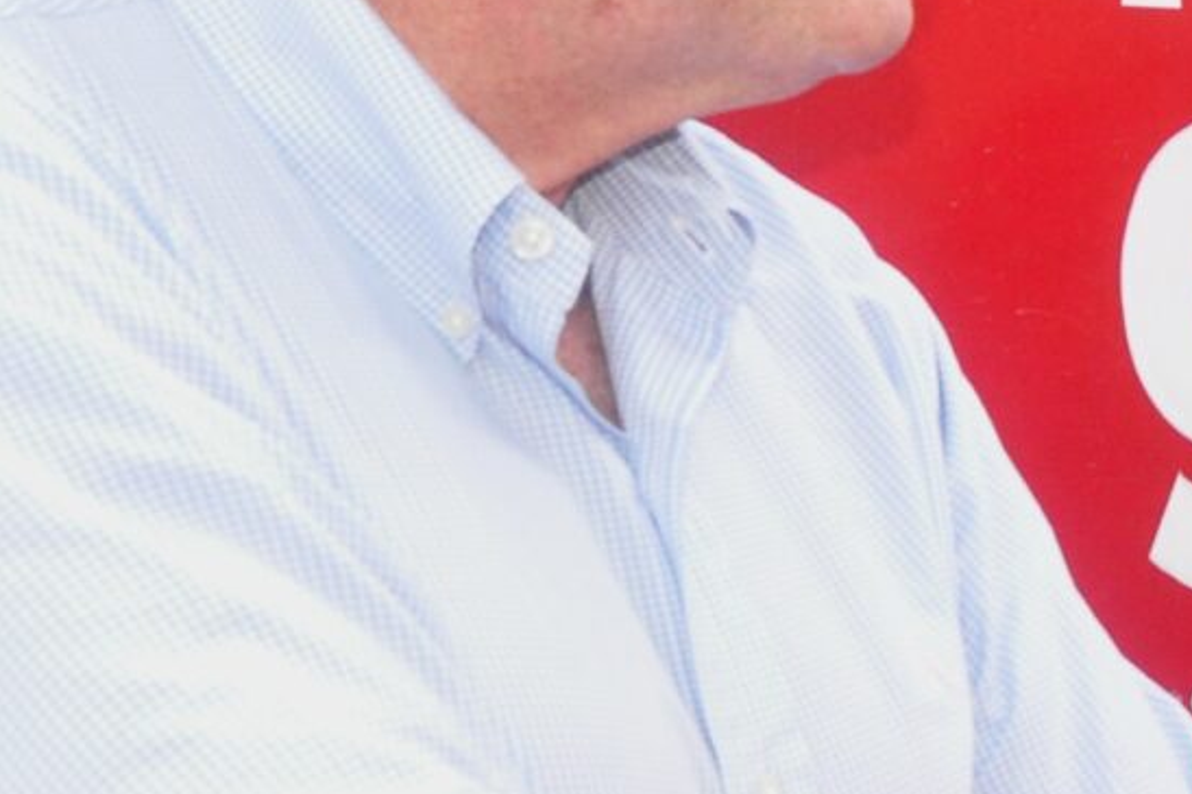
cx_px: 1915
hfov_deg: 12.0
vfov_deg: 8.5
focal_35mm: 161
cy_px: 709
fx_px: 5339
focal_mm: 23
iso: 800
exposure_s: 1/200
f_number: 6.3
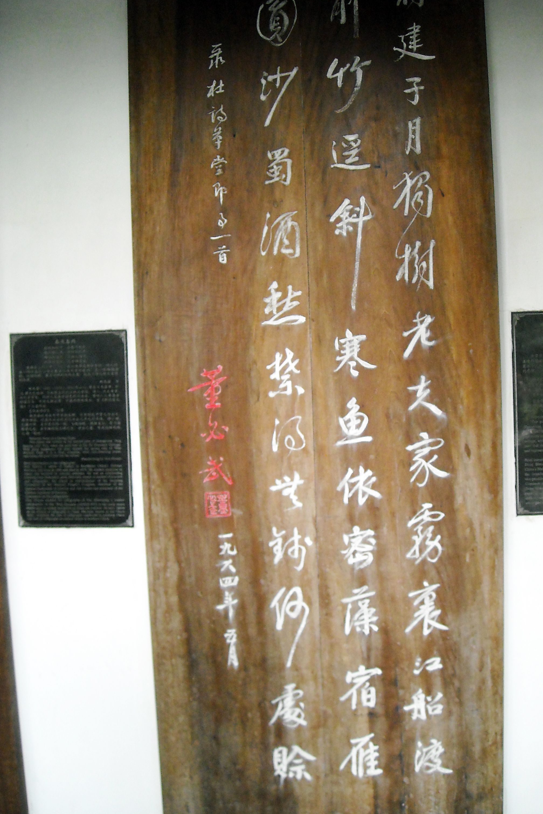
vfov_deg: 51.9
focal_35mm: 37
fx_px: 837
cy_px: 407
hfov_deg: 35.9
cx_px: 302
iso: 336
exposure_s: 1/60
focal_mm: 5.7
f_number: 2.8
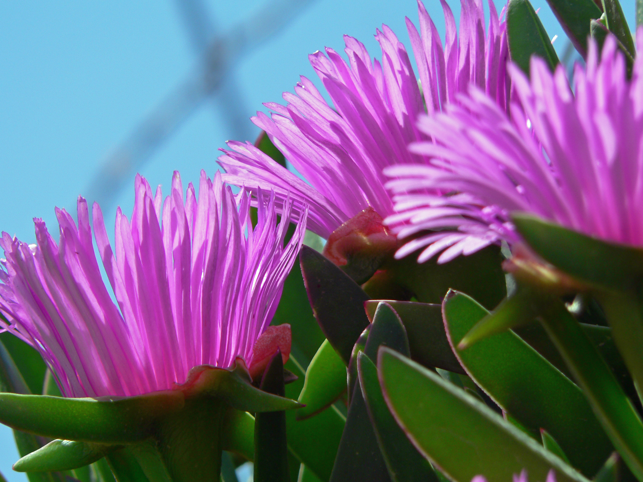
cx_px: 322
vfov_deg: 4.2
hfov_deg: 5.6
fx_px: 6631
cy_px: 241
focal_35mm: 357
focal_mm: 59.5
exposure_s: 1/500
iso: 80
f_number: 4.6
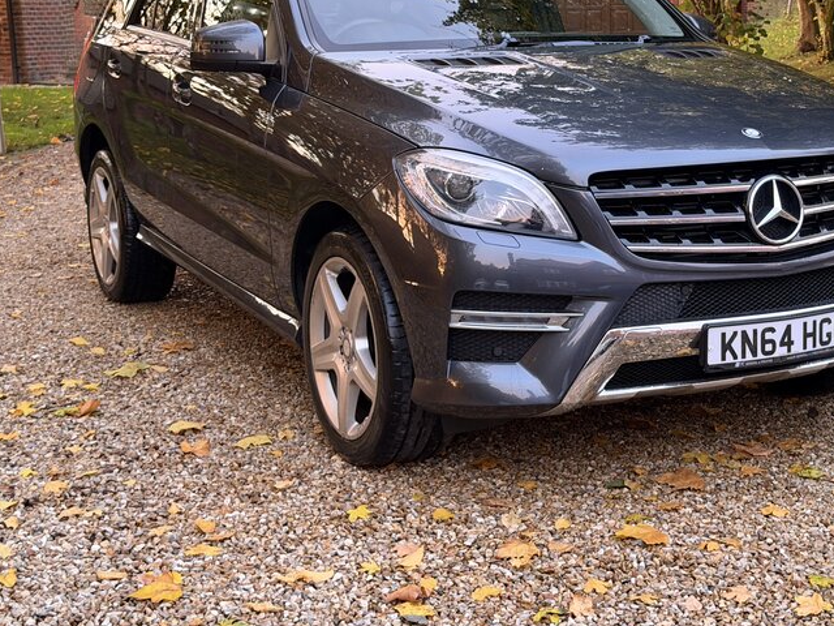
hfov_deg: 32.0
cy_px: 300
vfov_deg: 24.4
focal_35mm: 60
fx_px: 1446
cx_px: 517
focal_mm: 6.76
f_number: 1.78
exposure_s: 1/33
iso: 500
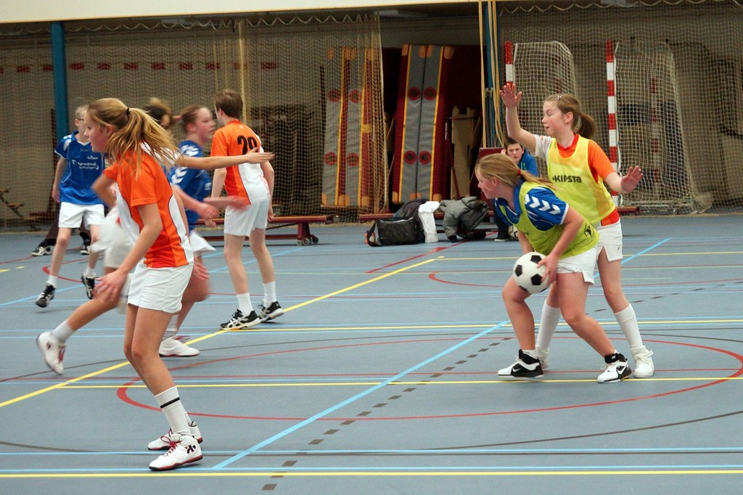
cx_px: 372
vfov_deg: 18.2
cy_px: 248
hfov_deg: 27.0
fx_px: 1547
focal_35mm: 75
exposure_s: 1/125
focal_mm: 50
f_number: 2.8
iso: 1250
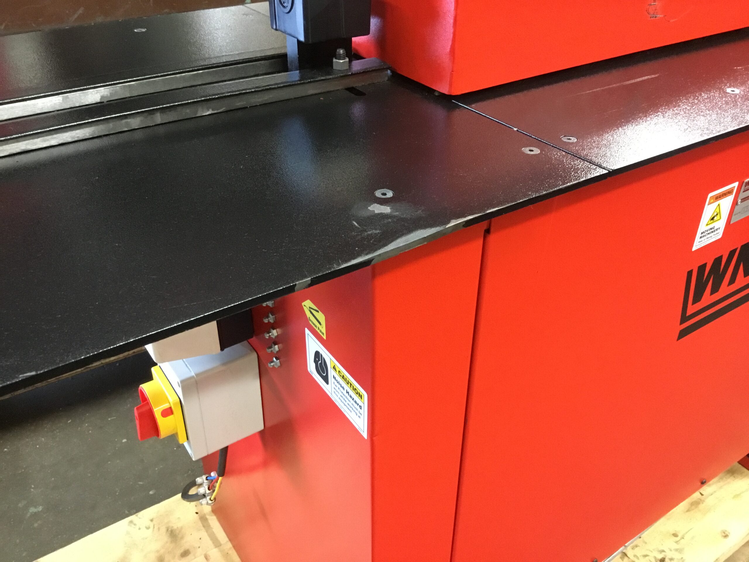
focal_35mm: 31
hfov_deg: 58.4
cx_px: 374
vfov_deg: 45.4
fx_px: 671
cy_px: 281
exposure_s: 1/17
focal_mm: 3.3
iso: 250
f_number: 2.4
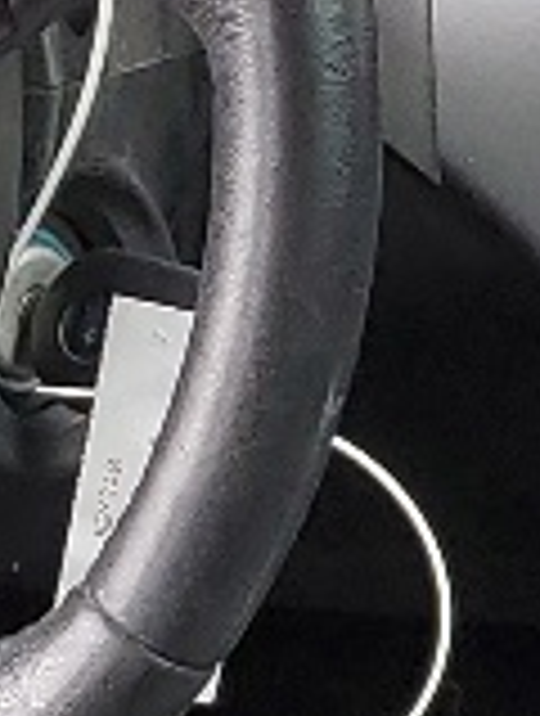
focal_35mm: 261
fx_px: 5407
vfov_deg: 7.3
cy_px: 1324
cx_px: 1422
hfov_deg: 5.5
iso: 50
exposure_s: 1/182
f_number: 1.5
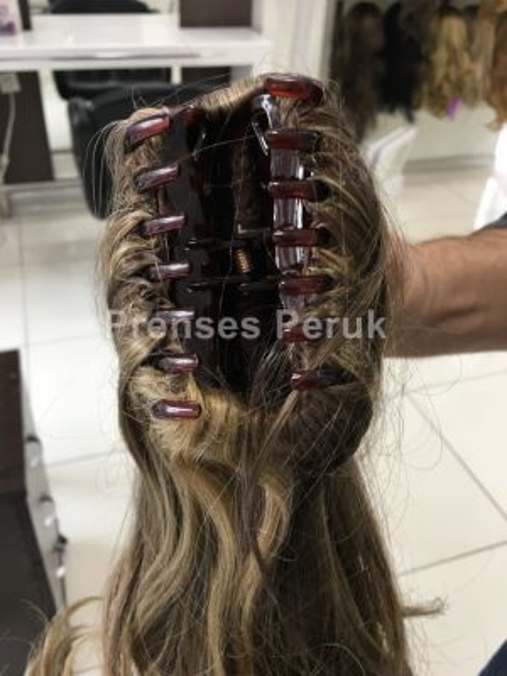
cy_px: 338
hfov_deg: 48.2
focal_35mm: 29
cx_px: 254
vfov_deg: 61.7
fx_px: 566
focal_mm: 4.15
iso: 32
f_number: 2.2
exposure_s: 1/17
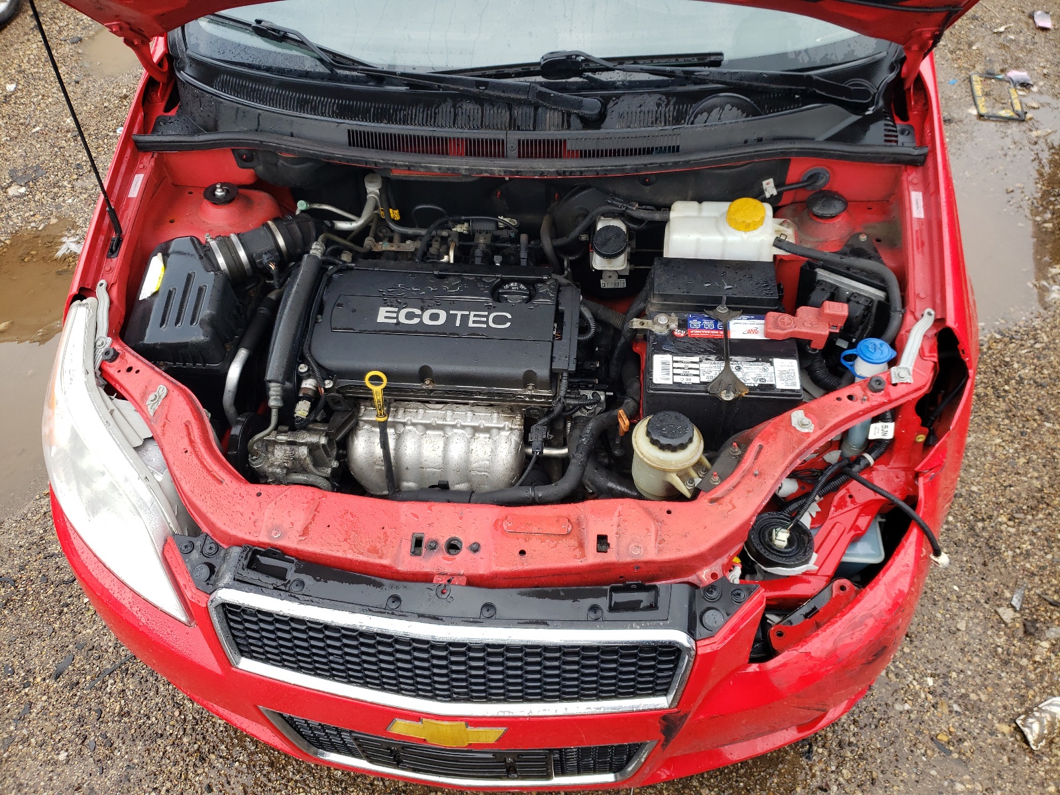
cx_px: 530
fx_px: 796
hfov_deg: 67.3
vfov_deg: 53.1
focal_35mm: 26
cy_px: 398
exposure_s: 1/526
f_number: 1.5
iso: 50
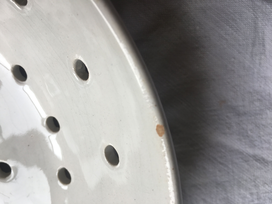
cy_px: 102
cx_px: 136
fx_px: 228
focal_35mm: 29
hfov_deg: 61.7
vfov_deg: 48.2
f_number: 2.2
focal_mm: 4.15
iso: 25
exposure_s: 1/144
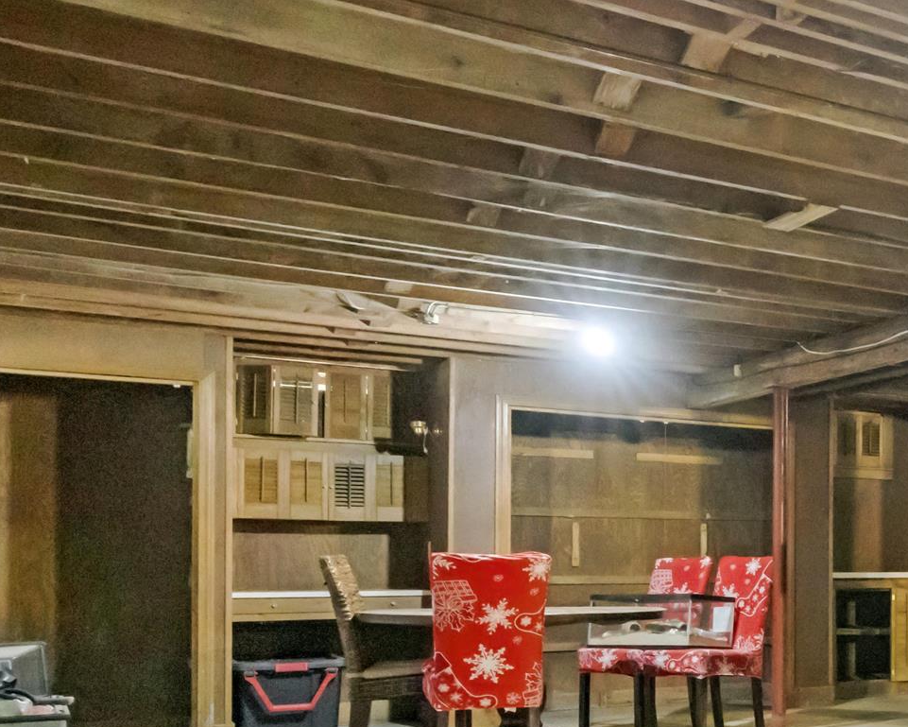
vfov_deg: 30.8
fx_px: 1290
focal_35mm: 48
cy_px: 559
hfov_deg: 27.0
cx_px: 1373
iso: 10000
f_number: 8
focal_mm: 16
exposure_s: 1/200
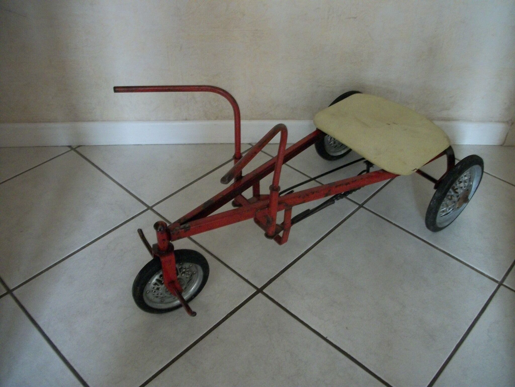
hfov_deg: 56.8
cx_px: 258
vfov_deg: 44.2
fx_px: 476
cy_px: 194
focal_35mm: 32
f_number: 2.9
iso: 250
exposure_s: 1/8
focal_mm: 5.7
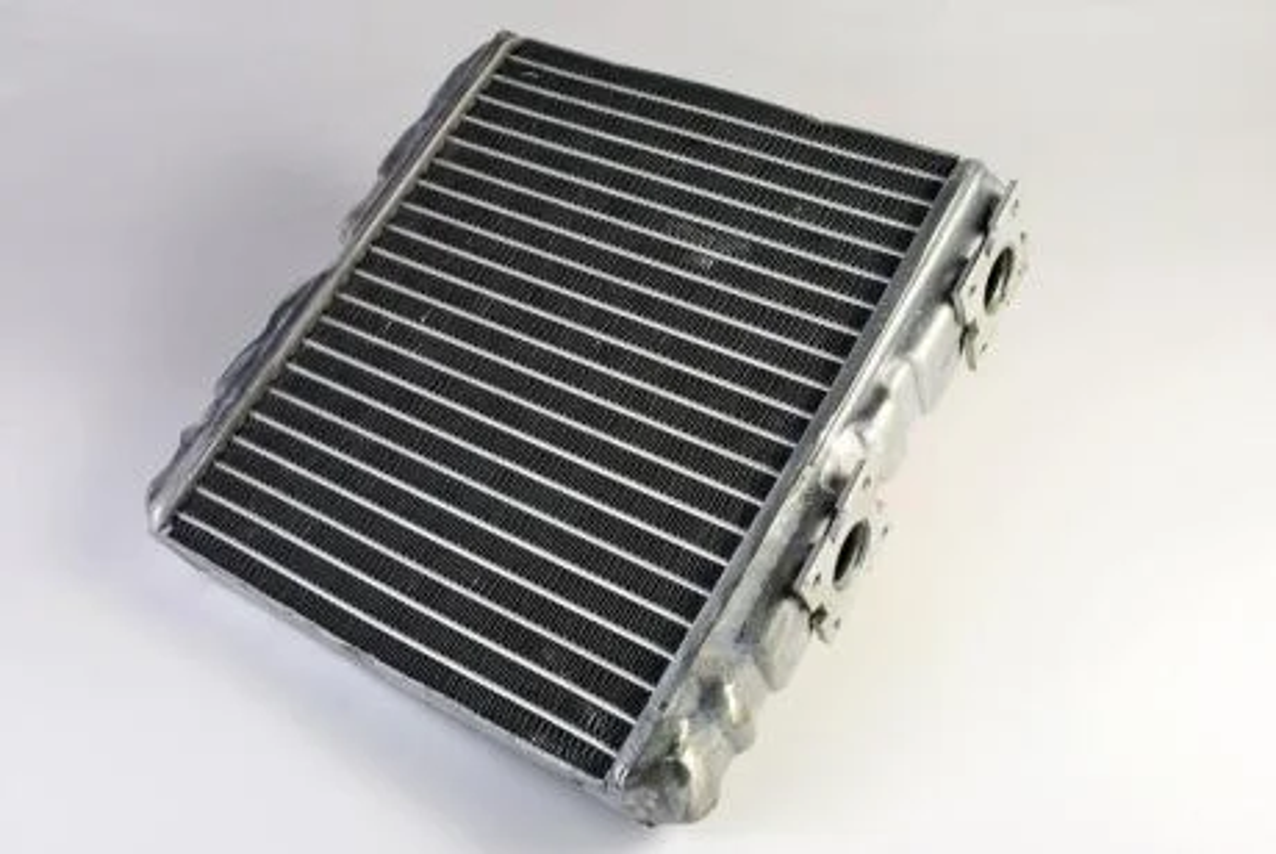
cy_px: 427
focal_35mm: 39
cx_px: 638
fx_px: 1384
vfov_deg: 34.3
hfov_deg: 49.5
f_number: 11
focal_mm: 26
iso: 100
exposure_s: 1/10
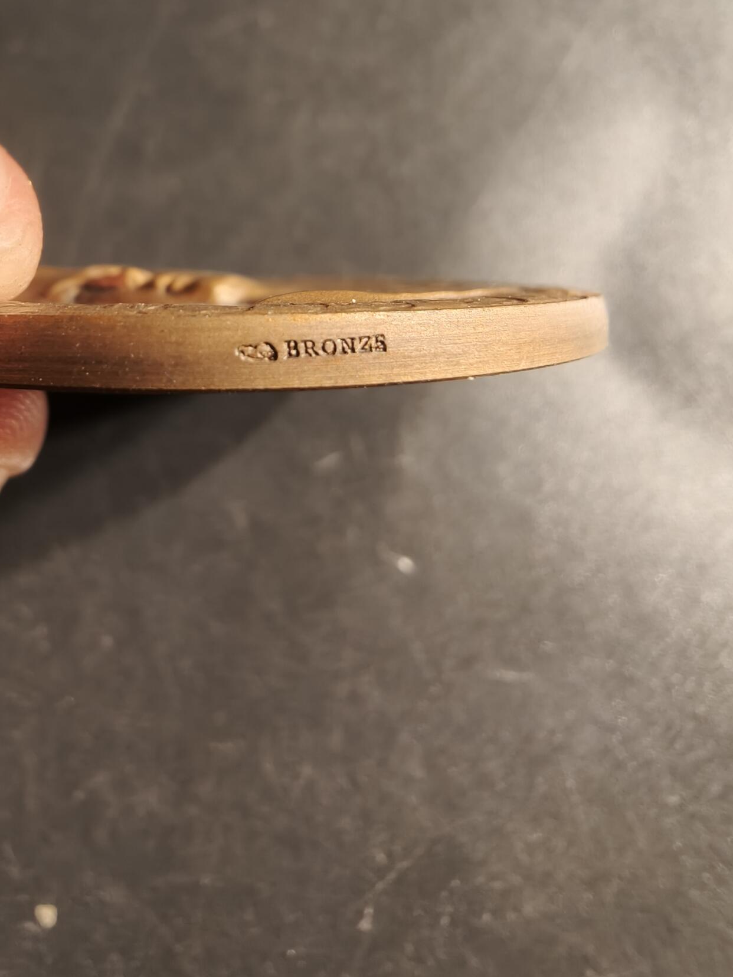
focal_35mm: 25
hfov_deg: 54.9
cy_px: 462
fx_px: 706
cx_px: 351
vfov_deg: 69.3
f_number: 2
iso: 200
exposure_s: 1/50
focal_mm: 2.32
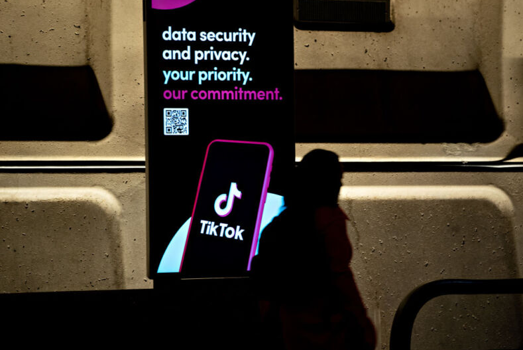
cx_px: 260
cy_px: 175
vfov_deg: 6.1
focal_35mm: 224
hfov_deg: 9.2
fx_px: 3256
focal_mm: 221
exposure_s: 1/80
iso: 2000
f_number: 5.6
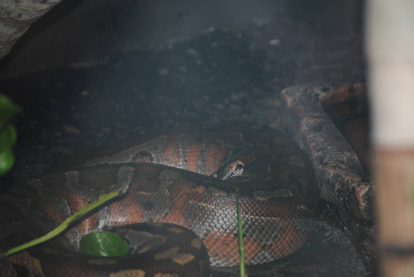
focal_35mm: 202
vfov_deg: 6.8
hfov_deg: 10.1
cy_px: 138
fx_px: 2331
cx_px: 207
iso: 200
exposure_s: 1/60
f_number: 5
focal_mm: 135
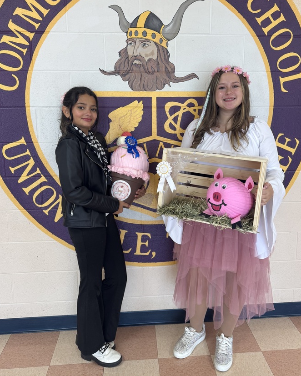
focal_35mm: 29
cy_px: 162
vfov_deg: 60.2
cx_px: 161
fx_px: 323
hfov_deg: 50.0
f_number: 1.78
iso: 125
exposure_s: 1/120
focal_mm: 6.76
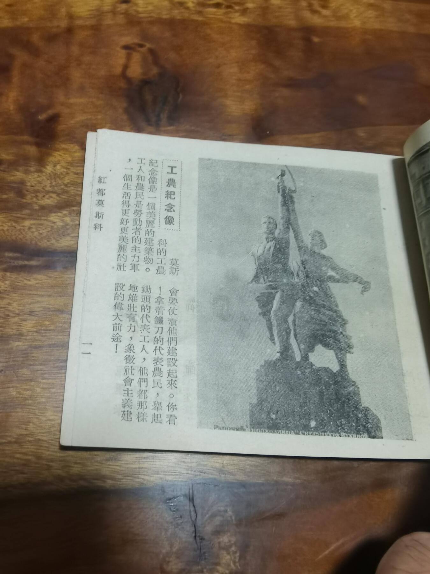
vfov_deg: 65.3
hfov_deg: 51.4
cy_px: 287
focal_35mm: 27
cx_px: 215
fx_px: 447
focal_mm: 2.26
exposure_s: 1/25
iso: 500
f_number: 2.2
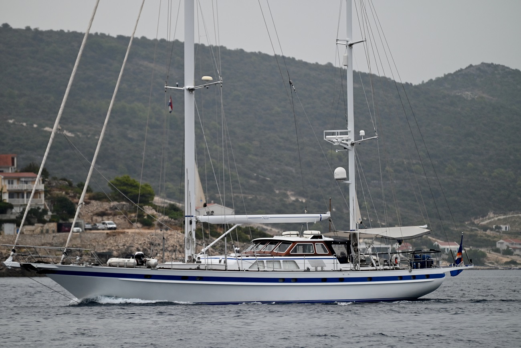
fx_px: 3473
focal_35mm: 240
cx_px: 260
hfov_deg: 8.6
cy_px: 174
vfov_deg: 5.7
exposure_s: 1/1000
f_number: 5.6
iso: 400
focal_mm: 240
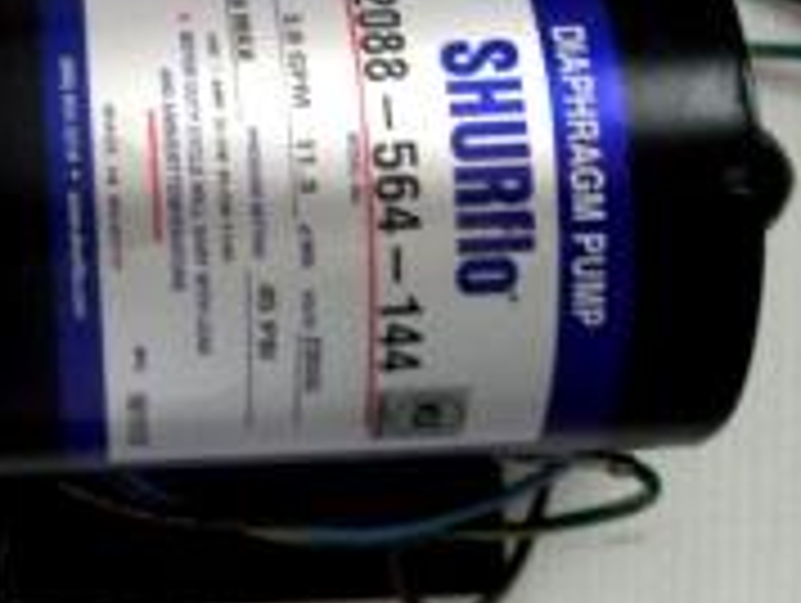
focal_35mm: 93
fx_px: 2155
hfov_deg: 20.5
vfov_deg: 15.9
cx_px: 22
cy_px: 230
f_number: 2.8
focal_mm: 6.2
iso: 200
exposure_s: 1/25
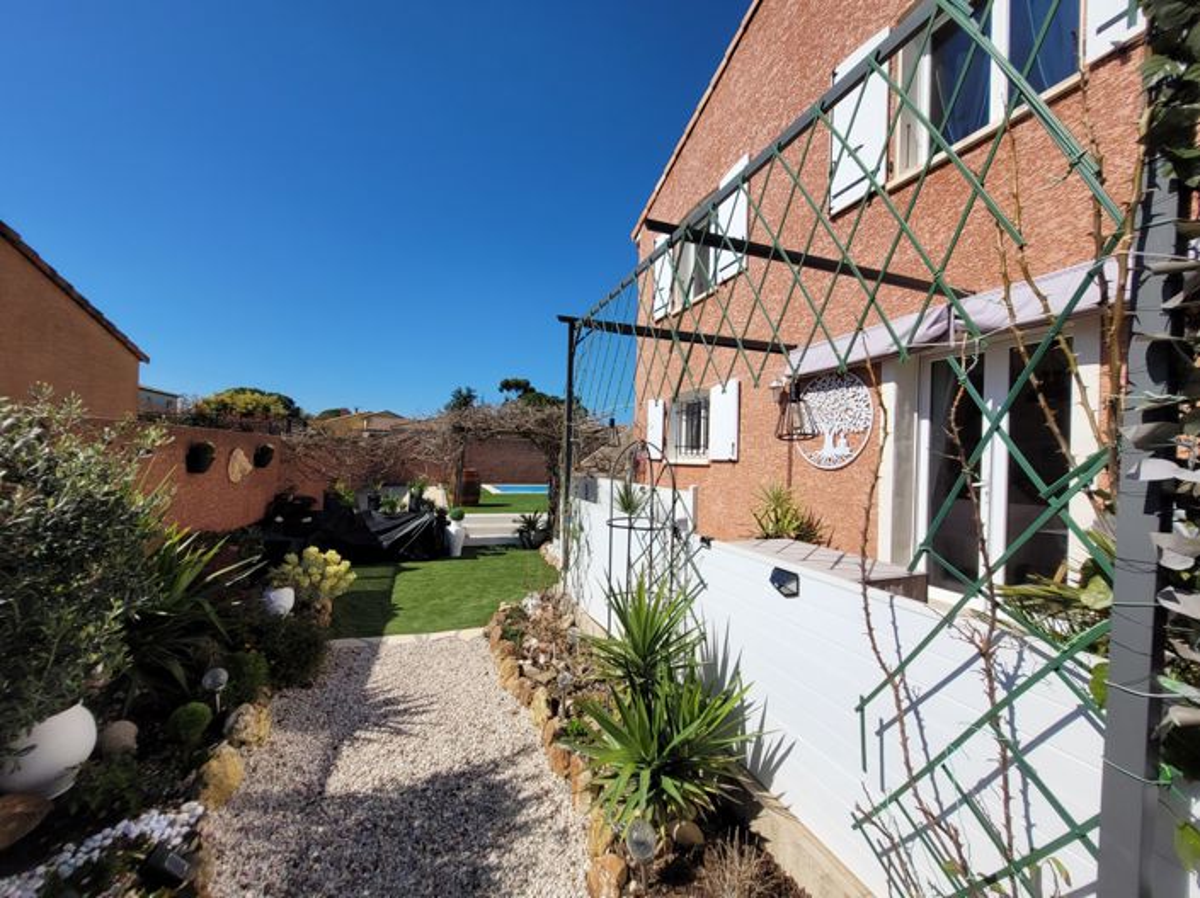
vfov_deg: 89.9
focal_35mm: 13
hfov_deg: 106.2
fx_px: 450
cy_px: 449
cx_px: 600
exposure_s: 1/2463
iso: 40
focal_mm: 1.74
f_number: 2.2
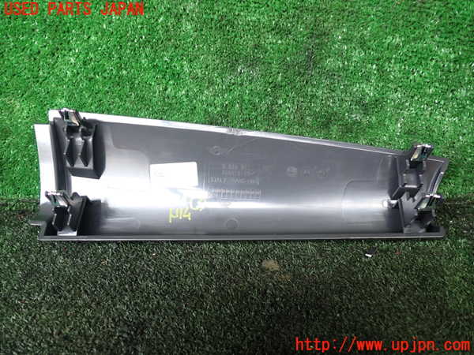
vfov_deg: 46.8
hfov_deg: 60.0
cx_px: 237
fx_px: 411
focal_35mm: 30
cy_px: 178
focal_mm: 5.4
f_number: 2.3
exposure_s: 1/60
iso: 125
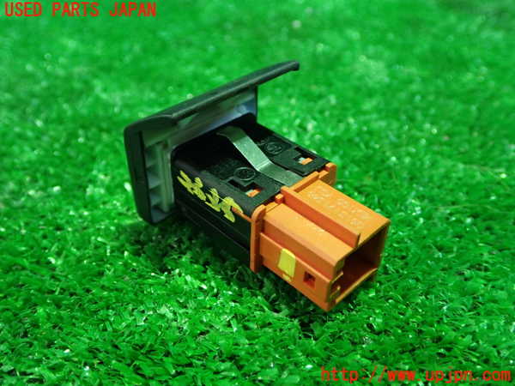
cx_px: 258
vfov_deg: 39.7
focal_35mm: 36
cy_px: 193
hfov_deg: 51.4
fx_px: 536
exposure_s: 1/20
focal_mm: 6.37
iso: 800
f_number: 2.5
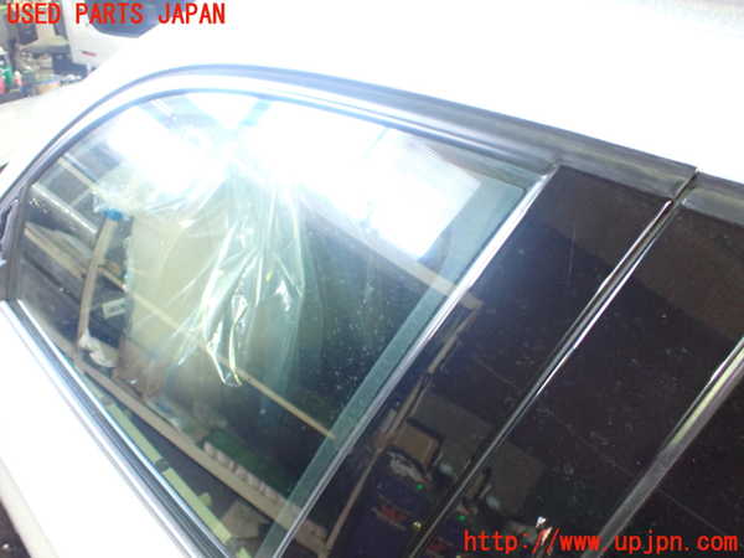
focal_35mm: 30
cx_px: 372
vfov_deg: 46.8
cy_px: 279
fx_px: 645
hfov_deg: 60.0
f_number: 2.3
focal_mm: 5.4
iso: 800
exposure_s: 1/40
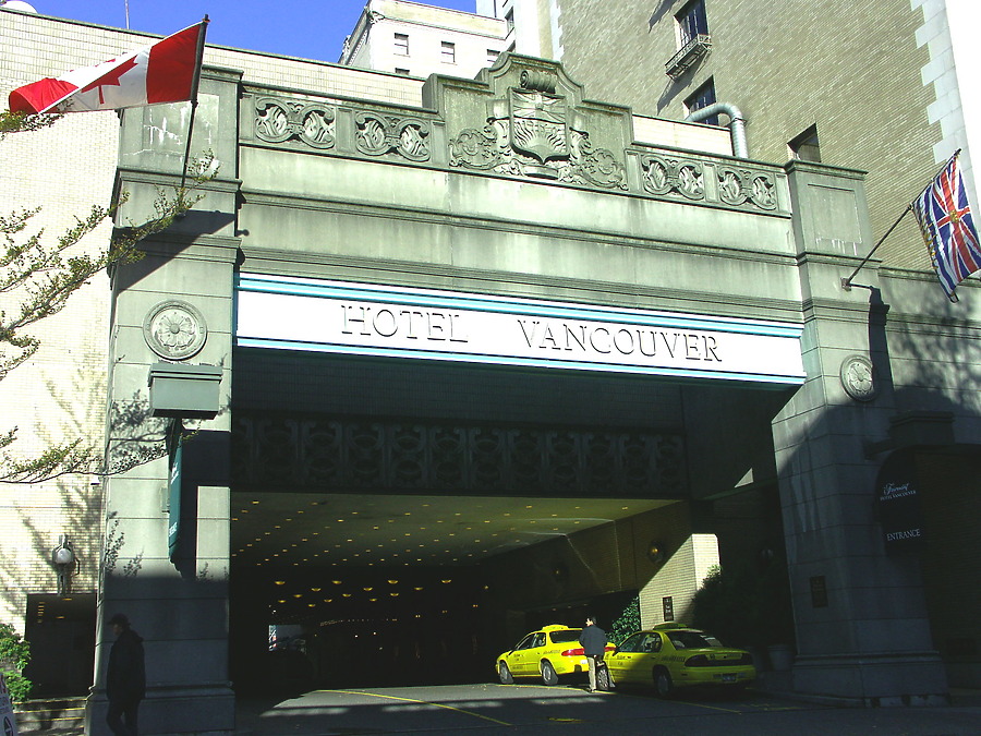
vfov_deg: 38.7
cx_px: 490
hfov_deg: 50.1
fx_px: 1049
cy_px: 368
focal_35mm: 37
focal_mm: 9.66
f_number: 3.5
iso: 100
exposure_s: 1/1600
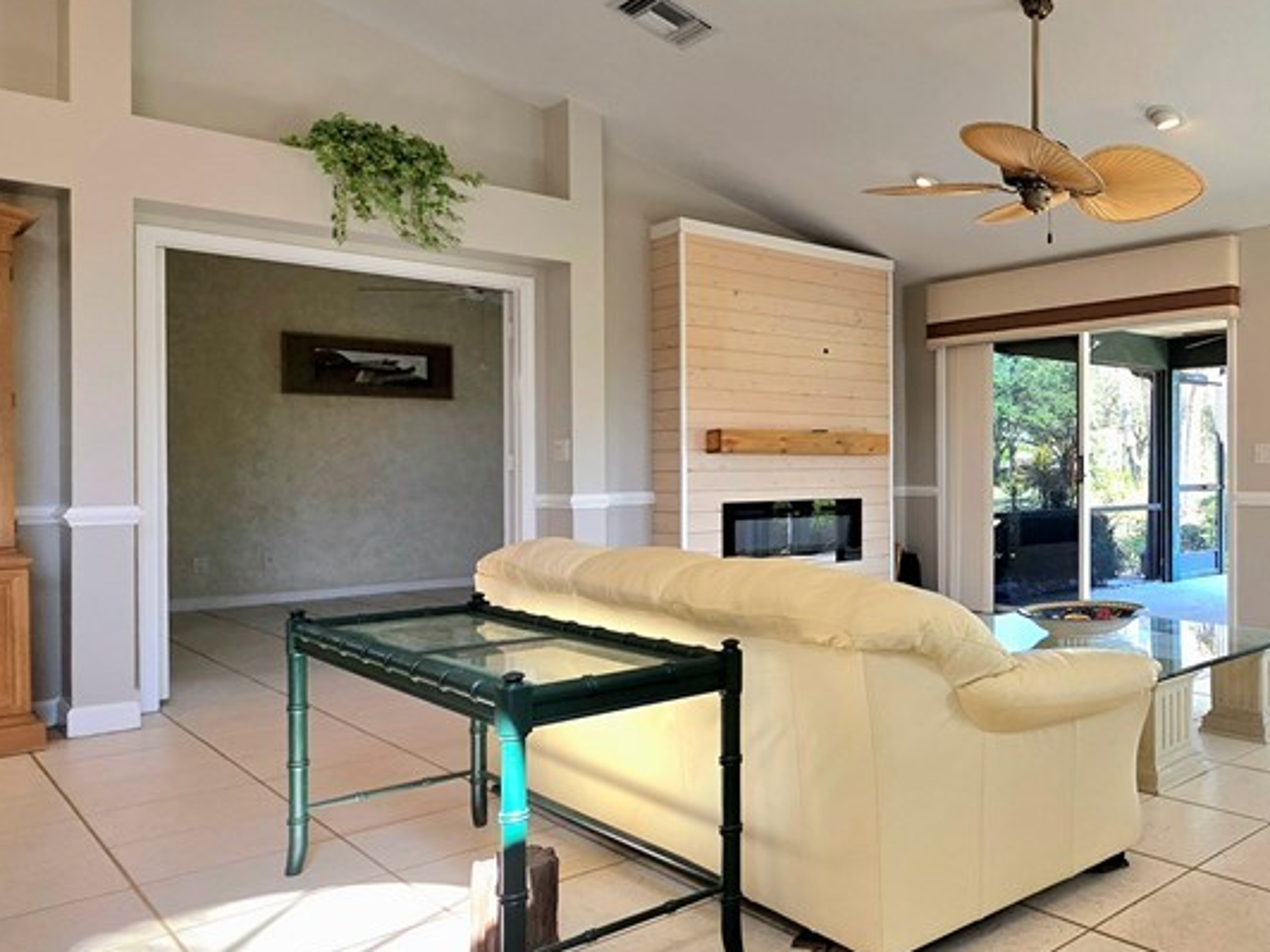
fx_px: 917
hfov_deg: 59.5
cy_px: 425
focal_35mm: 25
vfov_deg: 54.8
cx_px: 1134
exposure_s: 1/120
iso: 32
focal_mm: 2.2
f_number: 1.9
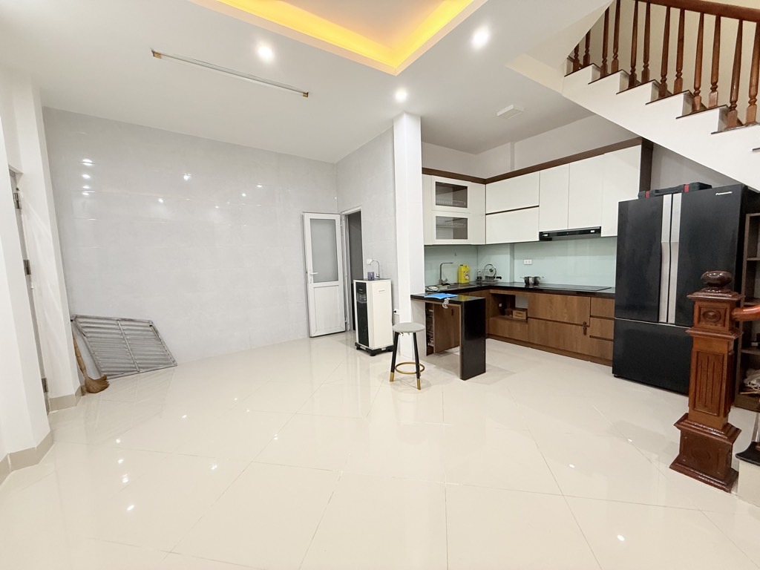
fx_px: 307
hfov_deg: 102.1
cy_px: 285
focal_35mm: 14
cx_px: 380
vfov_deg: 85.7
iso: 250
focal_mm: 2.22
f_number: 2.2
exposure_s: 1/100
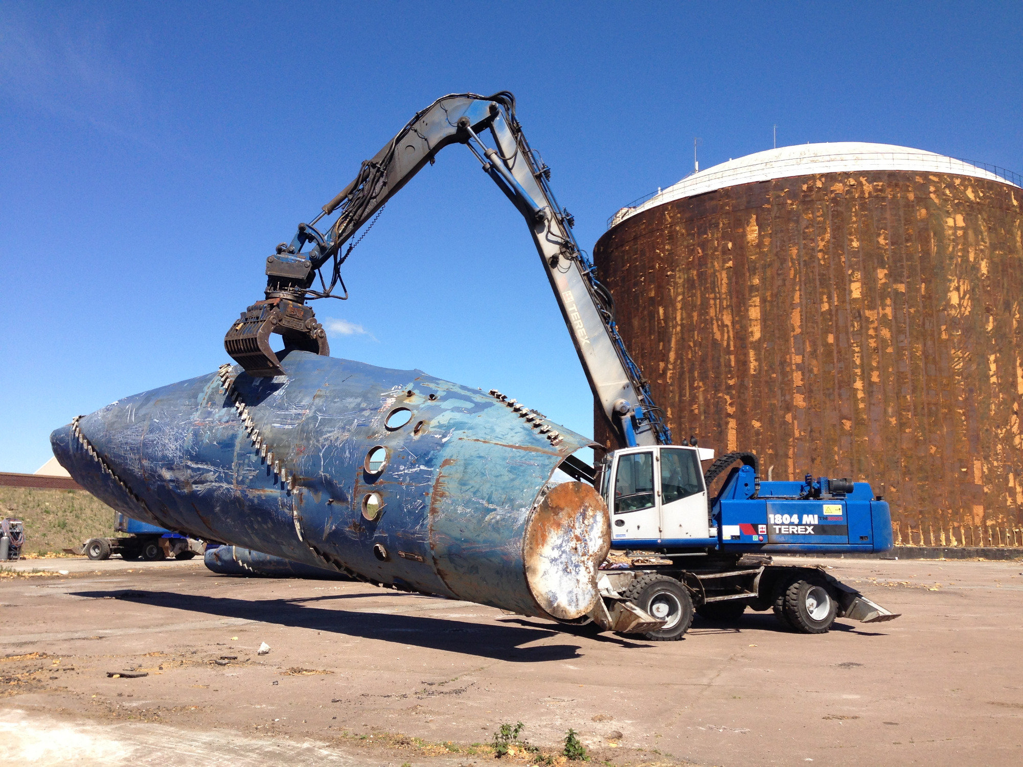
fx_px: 975
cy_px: 384
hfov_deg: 55.4
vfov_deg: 42.9
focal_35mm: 33
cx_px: 512
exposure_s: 1/1427
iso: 50
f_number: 2.4
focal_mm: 4.13
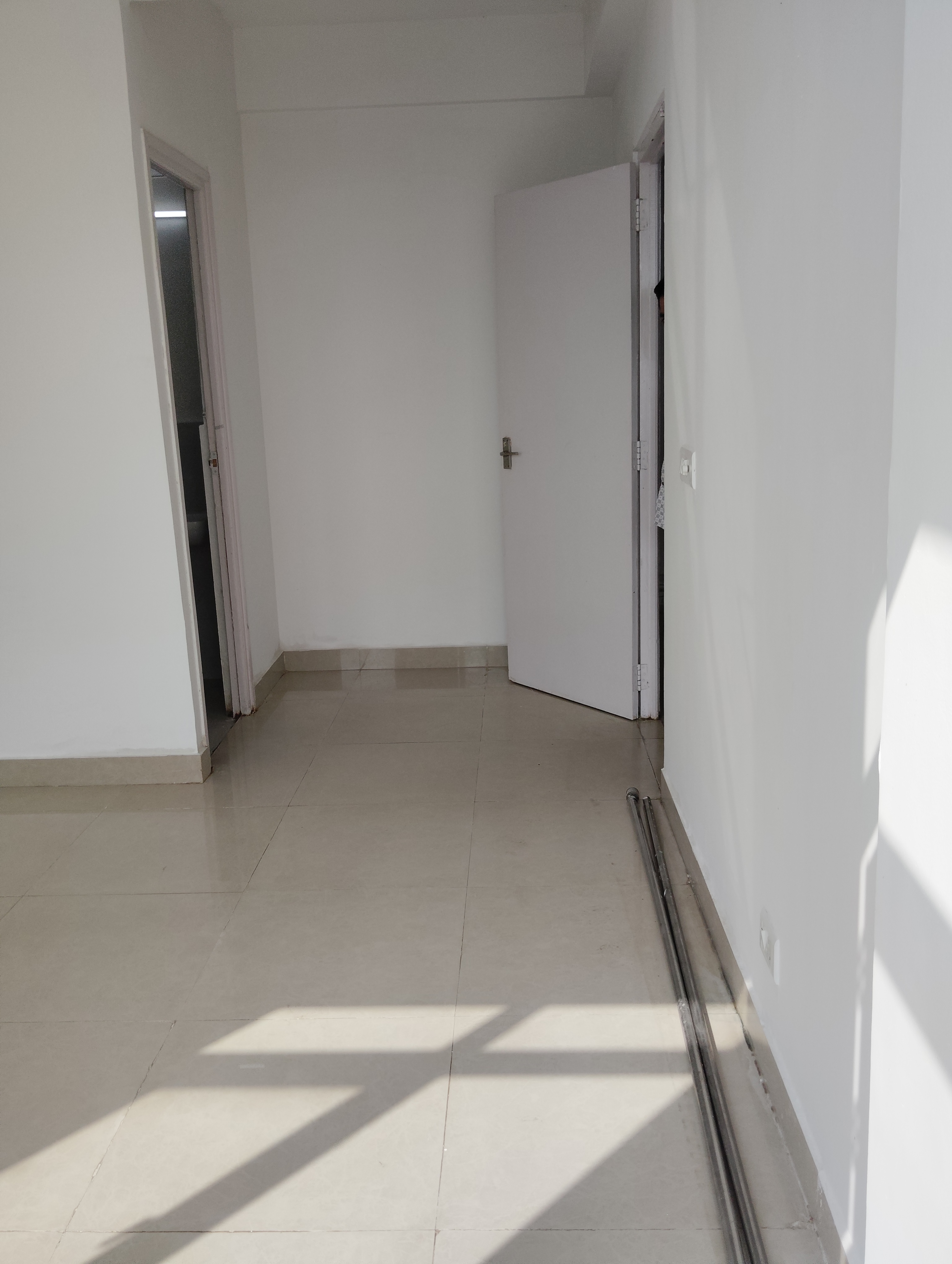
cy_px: 632
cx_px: 476
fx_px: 1061
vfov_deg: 61.6
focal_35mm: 29
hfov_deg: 48.3
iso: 50
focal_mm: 4.25
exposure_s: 1/899
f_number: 1.8
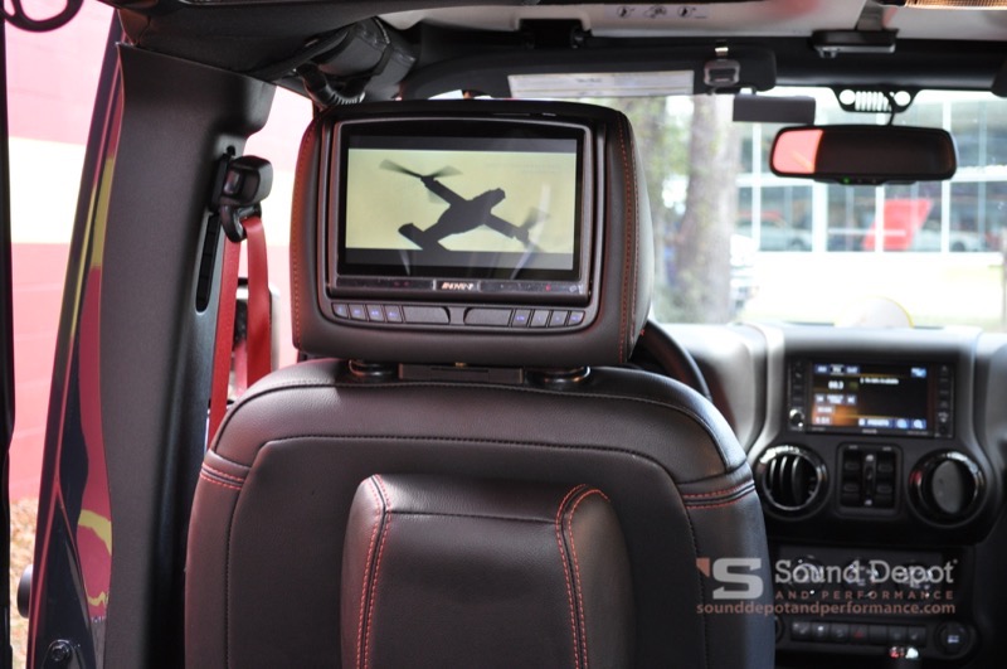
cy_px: 334
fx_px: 1844
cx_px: 504
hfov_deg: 30.6
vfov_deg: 20.6
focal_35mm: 66
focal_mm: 44
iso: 800
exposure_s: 1/80
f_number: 5.3
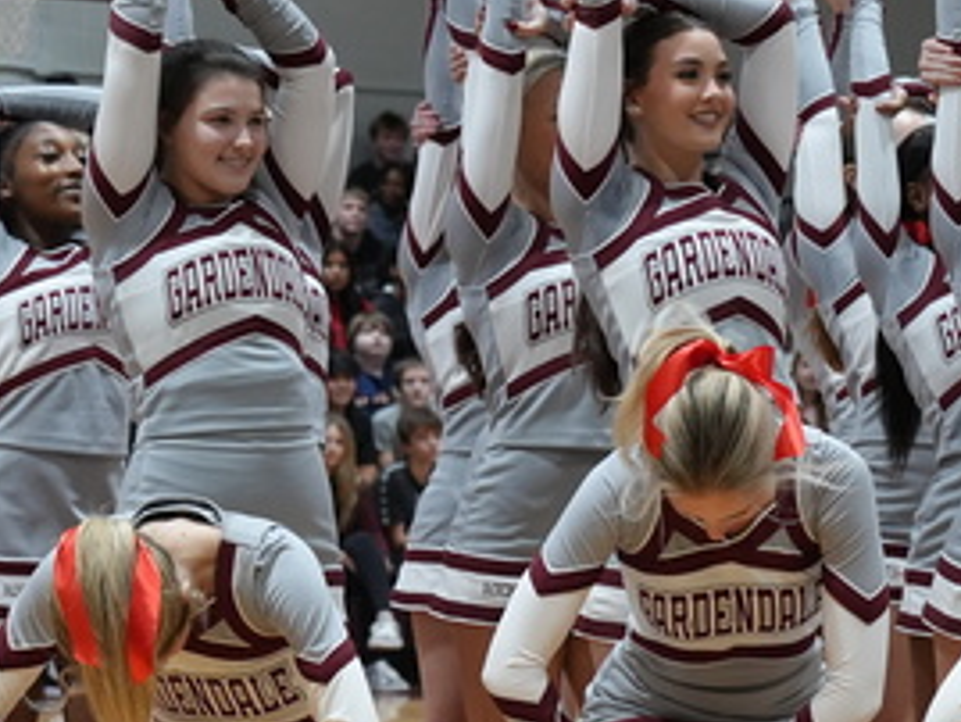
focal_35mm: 194
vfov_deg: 7.6
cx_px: 475
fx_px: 5388
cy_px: 631
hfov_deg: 10.2
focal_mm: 53
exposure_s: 1/160
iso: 1250
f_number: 4
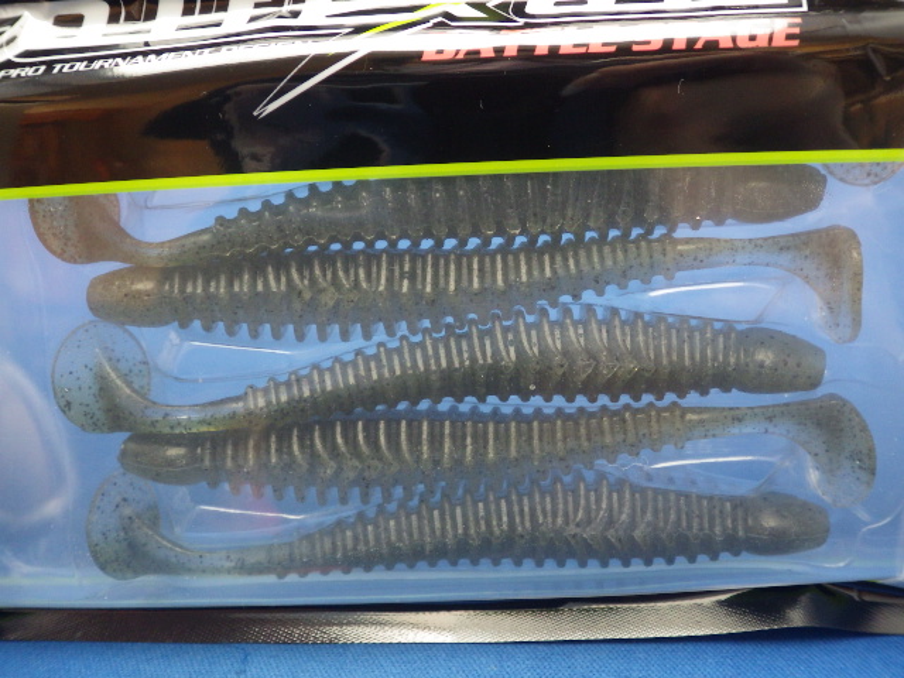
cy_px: 339
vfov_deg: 45.4
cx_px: 452
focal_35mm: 31
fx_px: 810
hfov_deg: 58.4
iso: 500
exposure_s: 1/45
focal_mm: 5.5
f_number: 2.3
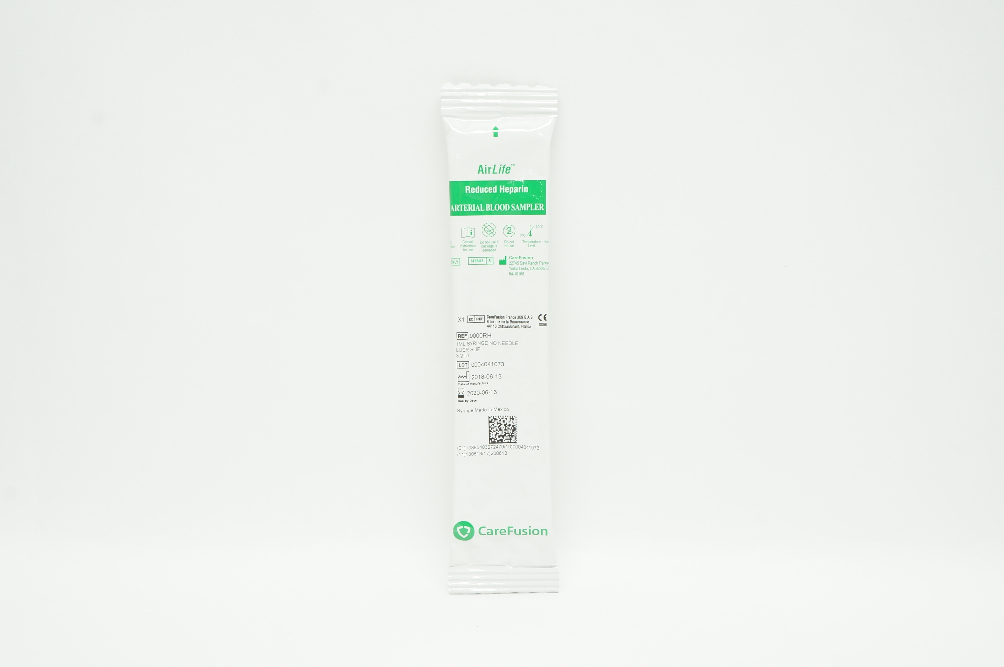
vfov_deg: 34.1
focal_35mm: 39
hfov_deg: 49.6
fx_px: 1086
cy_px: 334
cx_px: 502
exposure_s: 1/15
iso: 400
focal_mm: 26
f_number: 11
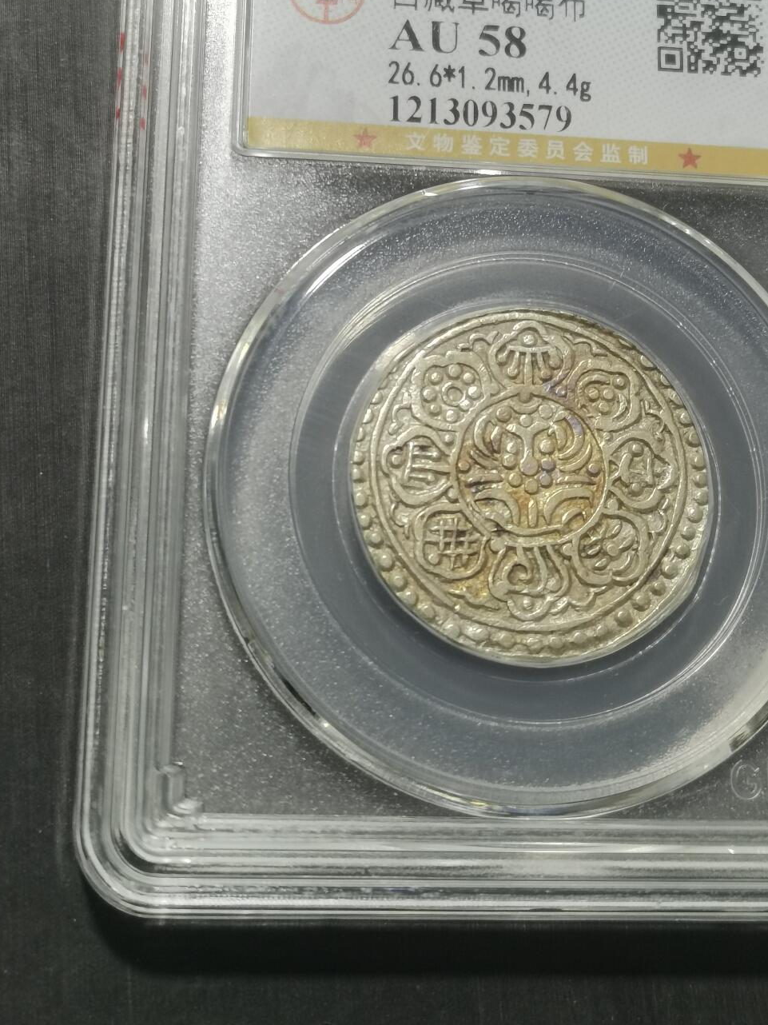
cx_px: 507
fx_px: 1953
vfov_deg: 29.1
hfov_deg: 22.2
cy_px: 313
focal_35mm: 66
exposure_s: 1/100
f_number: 1.8
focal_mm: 5.58
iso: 100
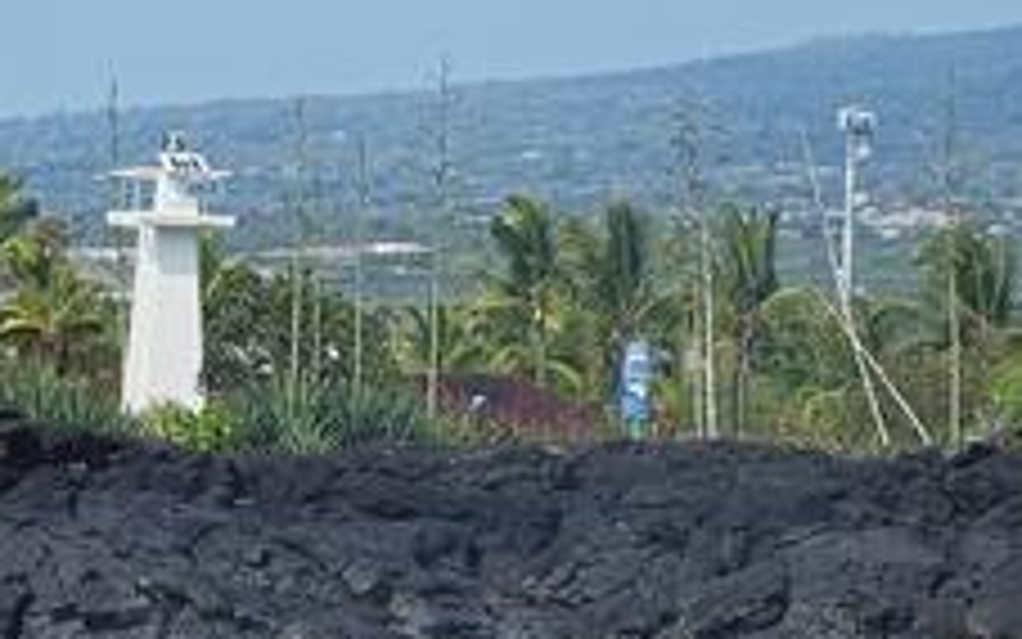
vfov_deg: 5.7
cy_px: 194
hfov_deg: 9.0
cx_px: 306
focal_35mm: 232
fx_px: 6463
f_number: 4.5
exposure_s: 1/640
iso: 100
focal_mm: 26.2
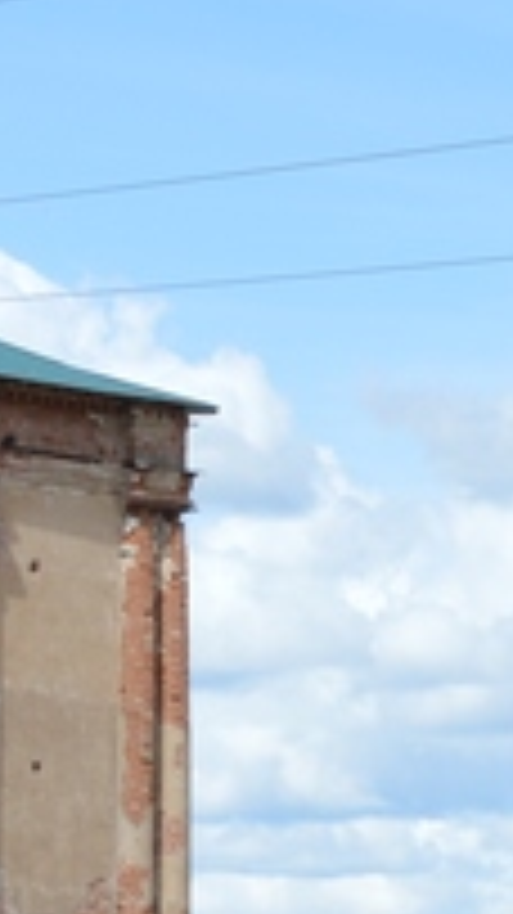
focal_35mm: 232
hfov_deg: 5.2
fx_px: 5617
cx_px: -225
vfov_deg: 9.3
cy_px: 538
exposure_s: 1/160
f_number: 6.3
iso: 100
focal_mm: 30
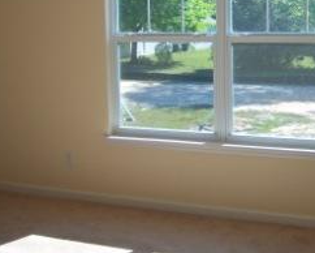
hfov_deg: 28.9
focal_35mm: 65
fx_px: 606
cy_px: 77
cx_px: 216
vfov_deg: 23.4
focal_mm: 7.5
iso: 80
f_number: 2.8
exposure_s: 1/320
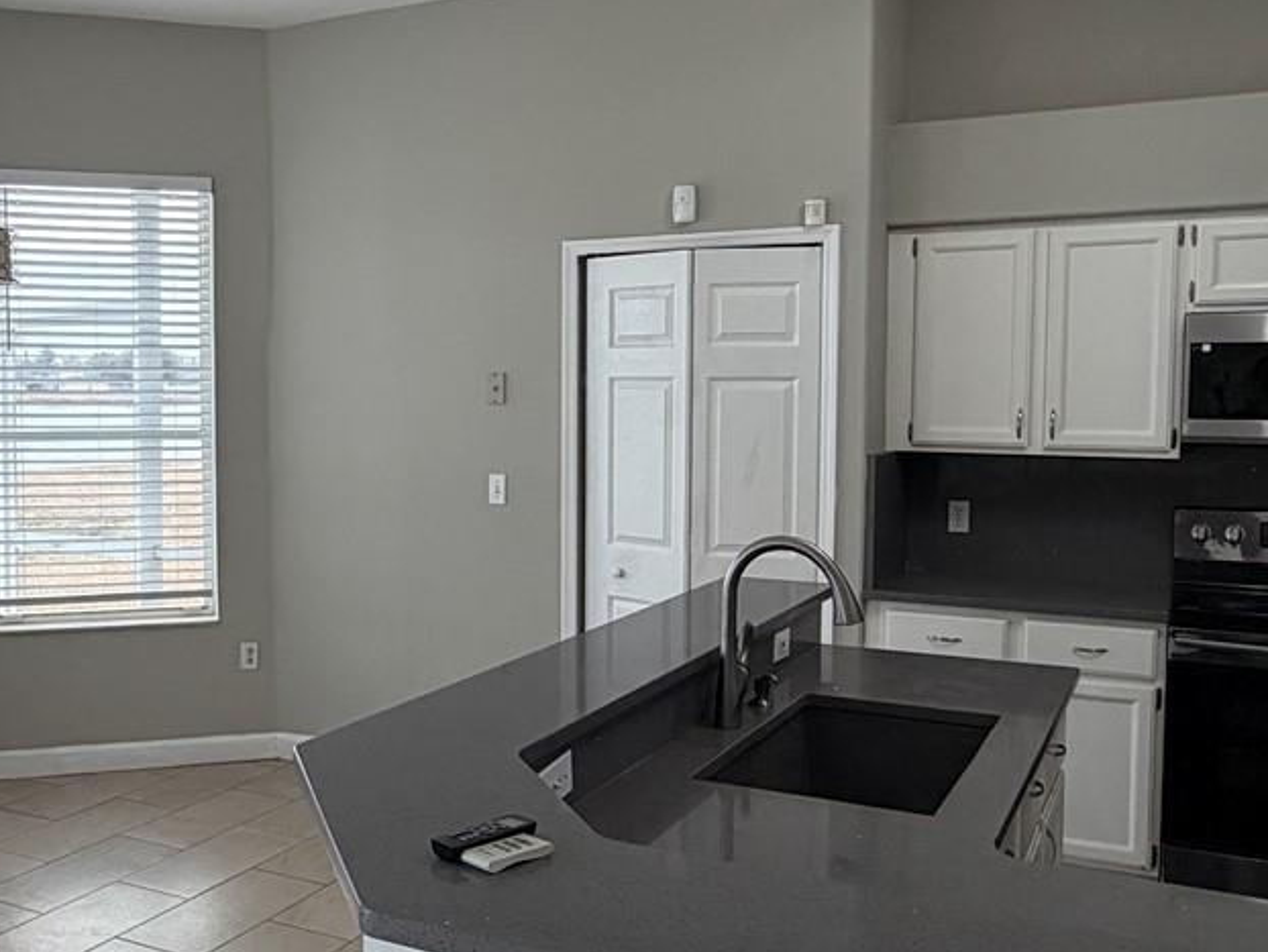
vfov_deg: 39.7
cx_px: 489
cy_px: 463
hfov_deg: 50.9
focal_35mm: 36
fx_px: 1319
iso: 125
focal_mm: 2.22
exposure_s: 1/120
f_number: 2.2
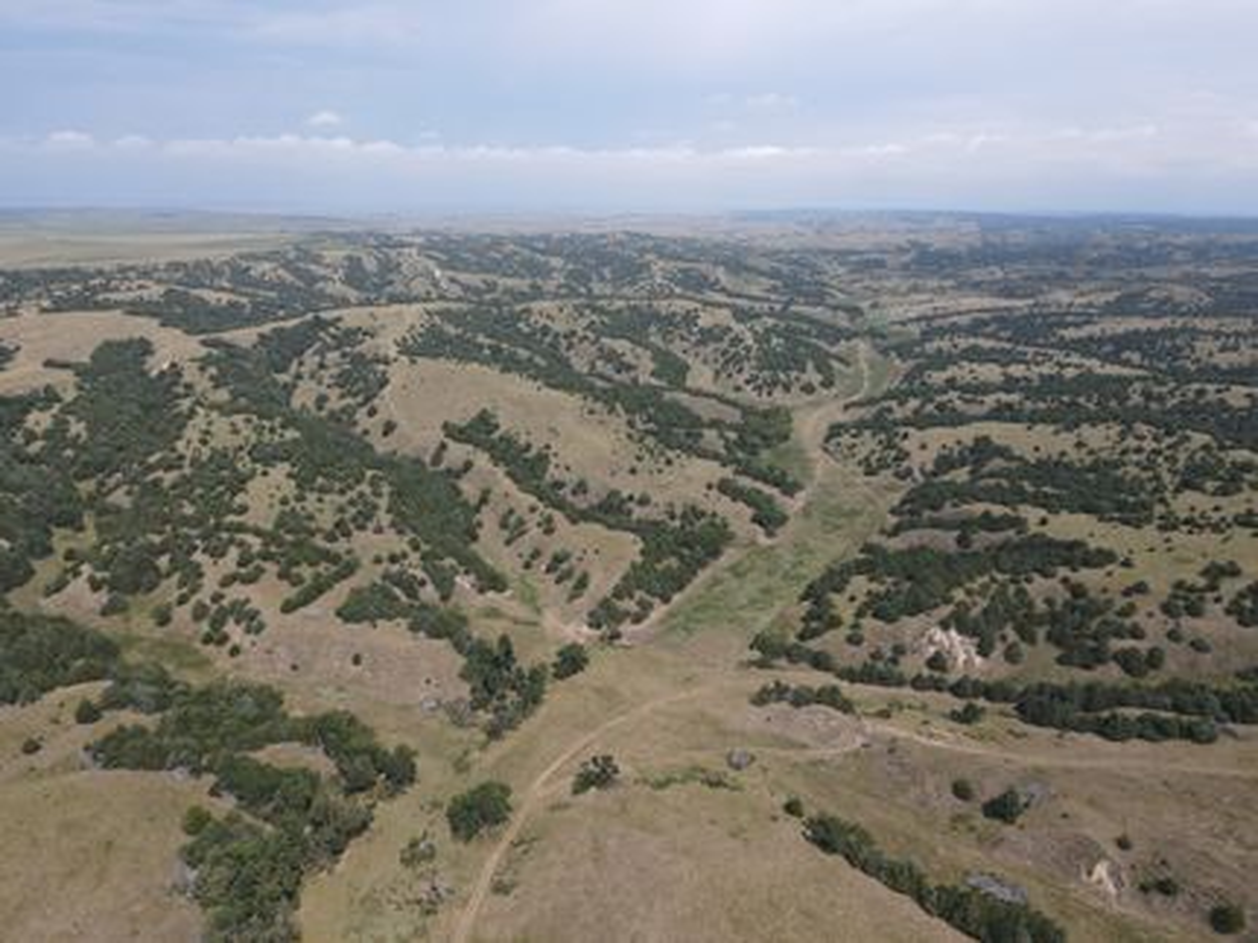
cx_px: 629
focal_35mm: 24
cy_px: 472
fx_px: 872
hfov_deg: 71.6
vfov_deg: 56.8
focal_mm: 4.5
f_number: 2.8
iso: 100
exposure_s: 1/640
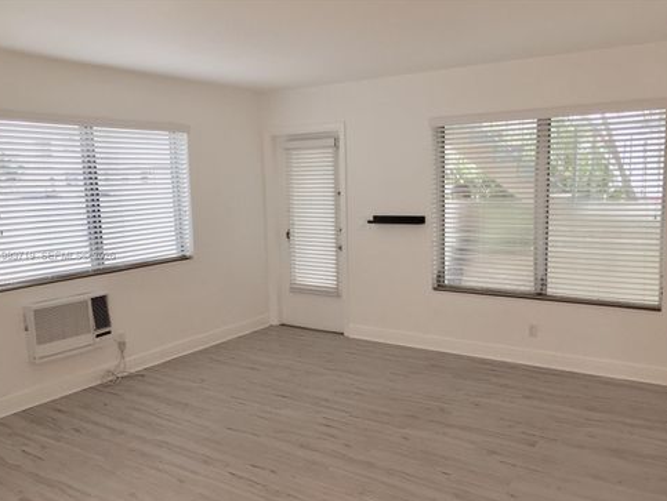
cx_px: 326
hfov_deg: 59.9
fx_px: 578
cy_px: 256
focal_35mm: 30
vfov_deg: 46.8
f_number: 2.2
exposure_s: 1/120
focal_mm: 4.15
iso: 50
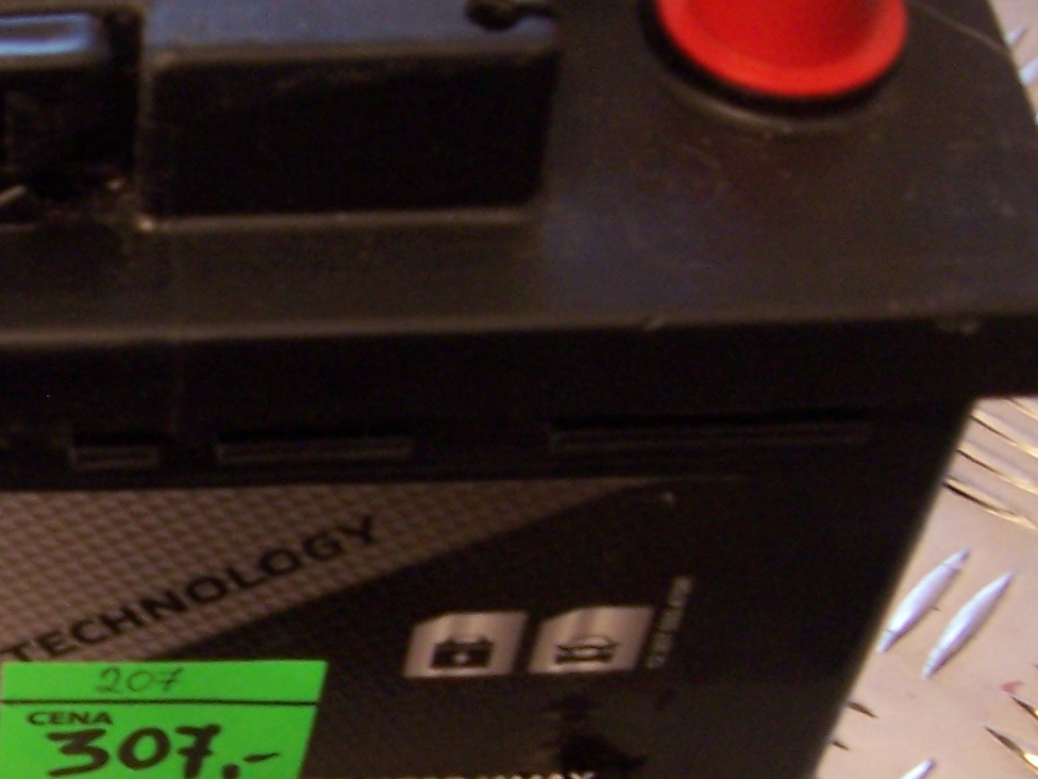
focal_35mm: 85
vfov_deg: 17.3
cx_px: -132
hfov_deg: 21.7
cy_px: 505
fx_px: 2549
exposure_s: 1/4
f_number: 3
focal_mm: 6
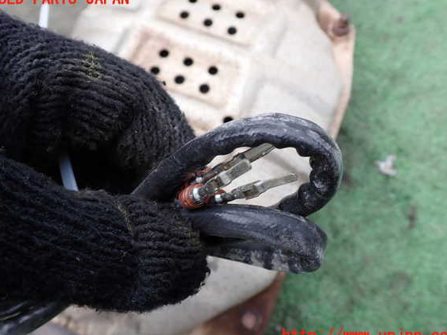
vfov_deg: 44.1
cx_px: 223
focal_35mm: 32
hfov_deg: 56.8
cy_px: 168
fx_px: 413
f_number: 3.2
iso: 100
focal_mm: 5.4
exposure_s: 1/250
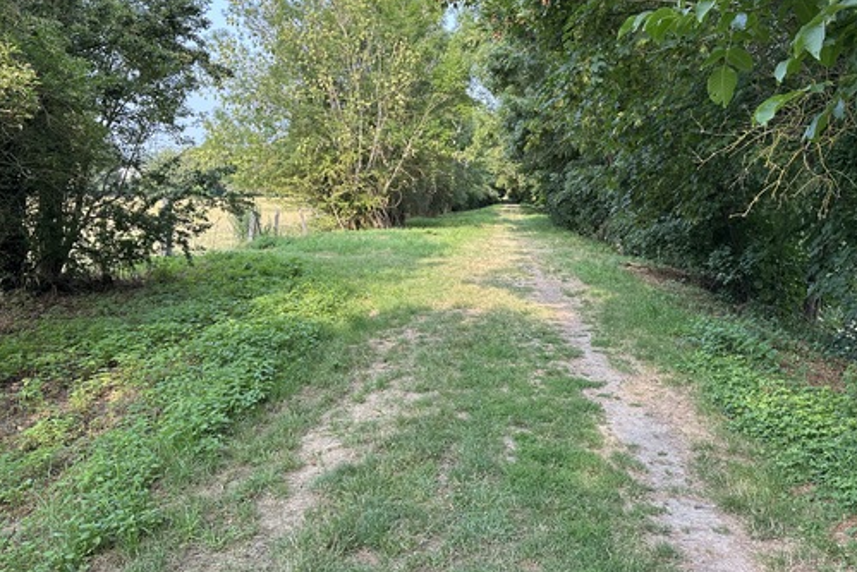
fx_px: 714
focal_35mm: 30
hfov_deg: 61.9
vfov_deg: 43.2
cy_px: 203
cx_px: 447
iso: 80
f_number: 1.78
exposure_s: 1/429
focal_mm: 6.86
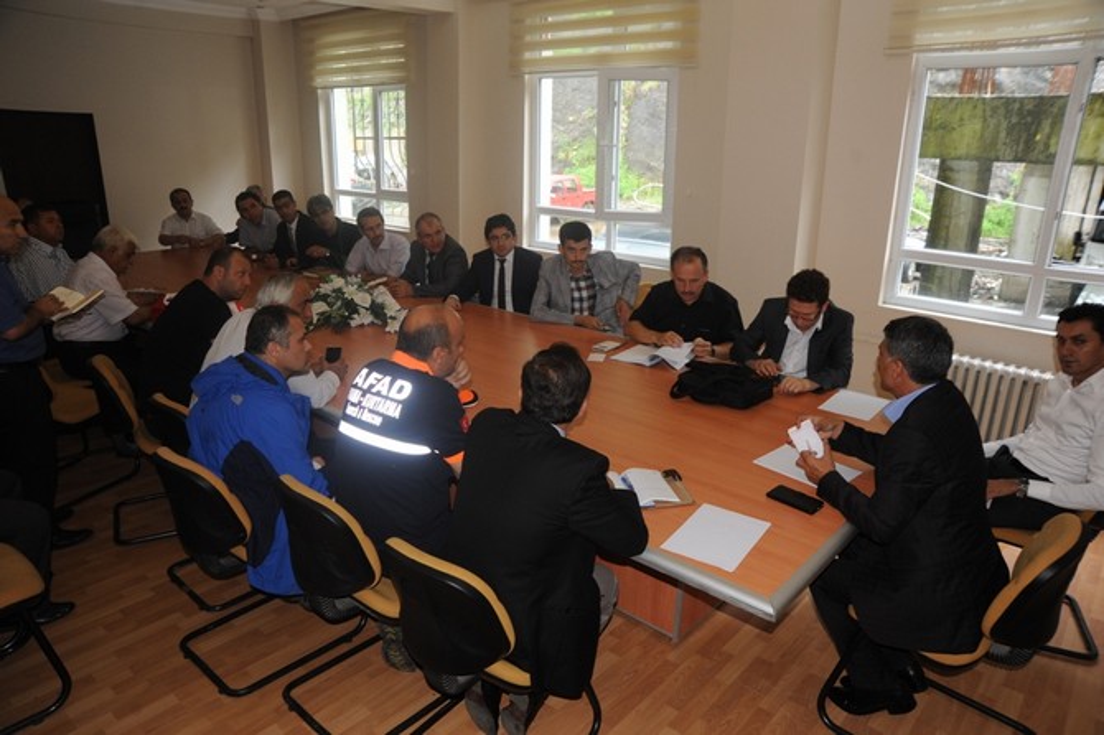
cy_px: 368
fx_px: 736
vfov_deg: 53.1
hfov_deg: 73.8
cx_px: 552
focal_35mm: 24
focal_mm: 24
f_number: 5.6
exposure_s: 1/100
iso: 1000
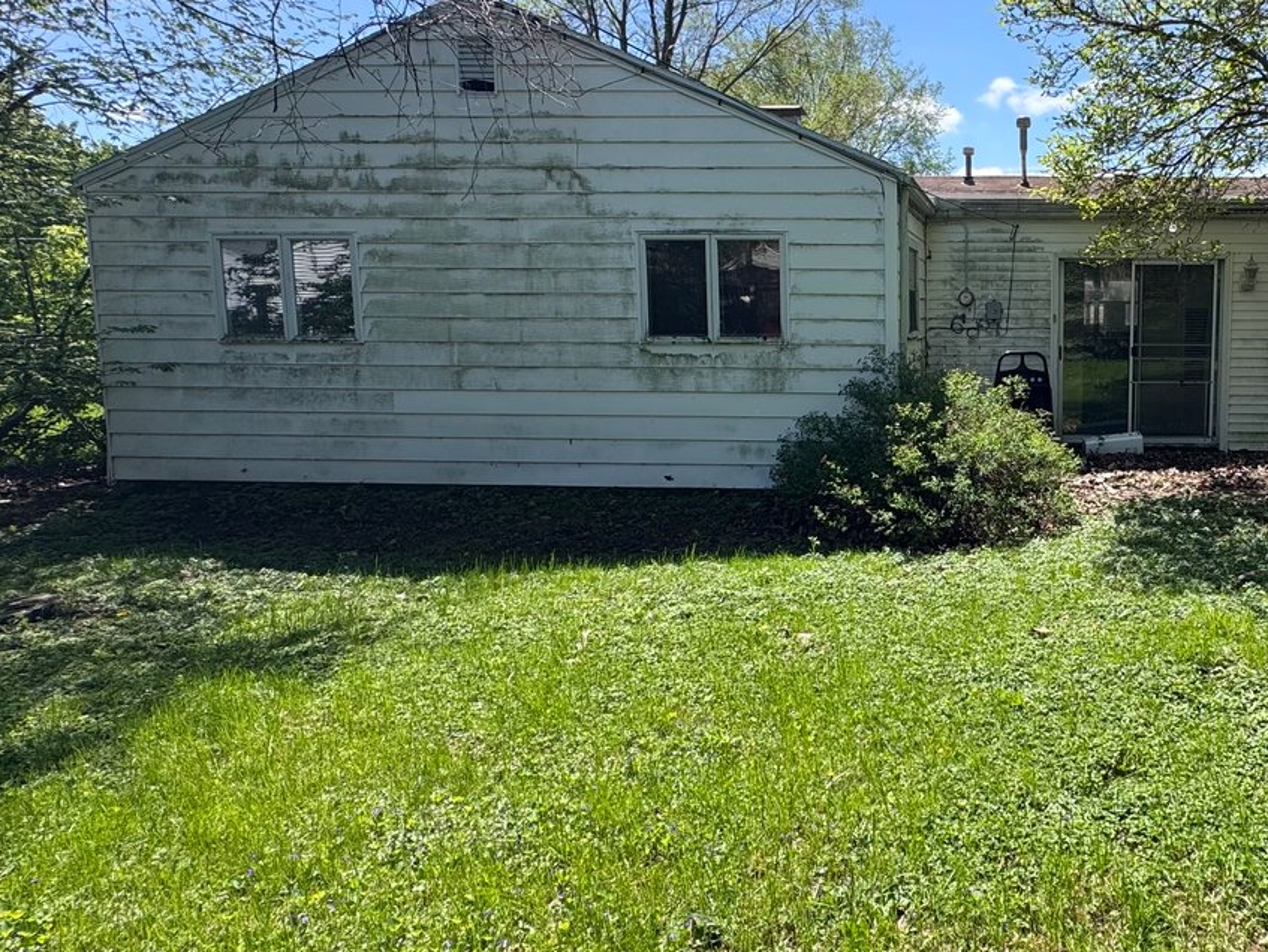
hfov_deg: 64.2
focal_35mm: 25
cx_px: 987
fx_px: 916
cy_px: 400
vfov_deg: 54.7
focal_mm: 2.22
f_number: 2.2
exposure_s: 1/831
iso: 40
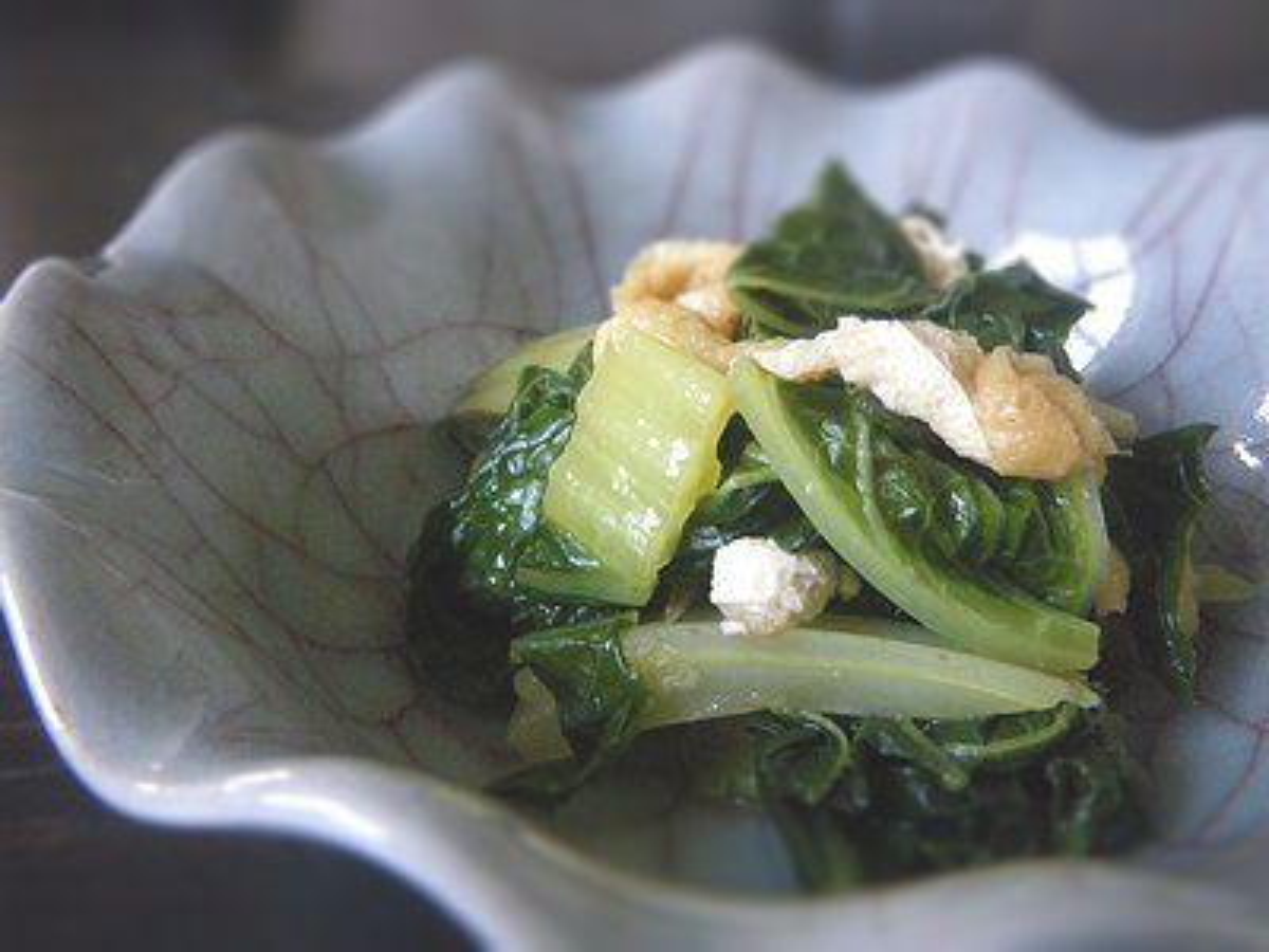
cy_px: 476
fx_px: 1246
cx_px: 634
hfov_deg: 54.0
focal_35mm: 34
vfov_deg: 41.8
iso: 800
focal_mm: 6.1
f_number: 3.8
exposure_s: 1/25
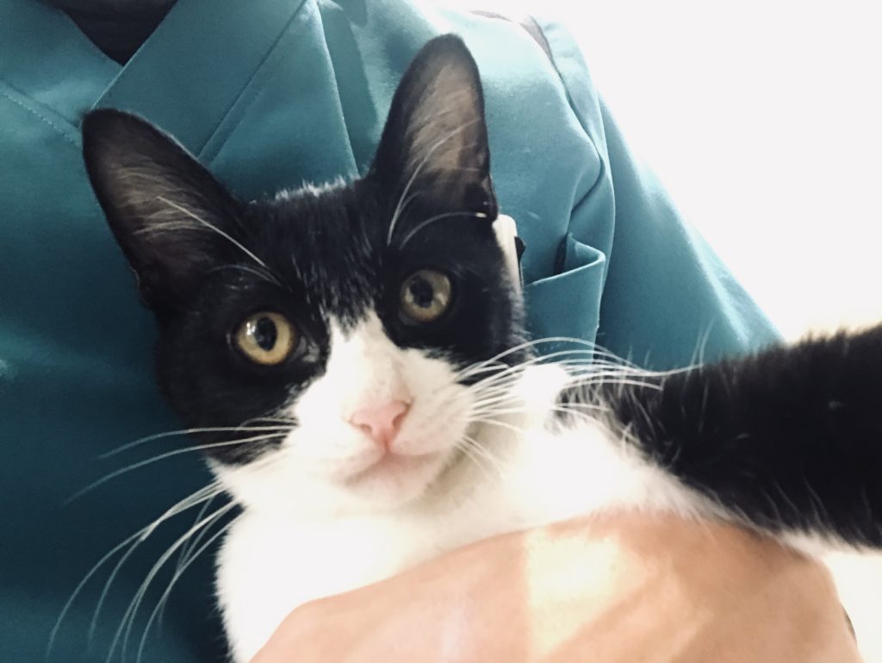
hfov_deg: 56.8
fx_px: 816
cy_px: 332
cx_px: 441
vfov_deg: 44.2
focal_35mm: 32
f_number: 2.2
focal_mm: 2.87
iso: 200
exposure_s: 1/17
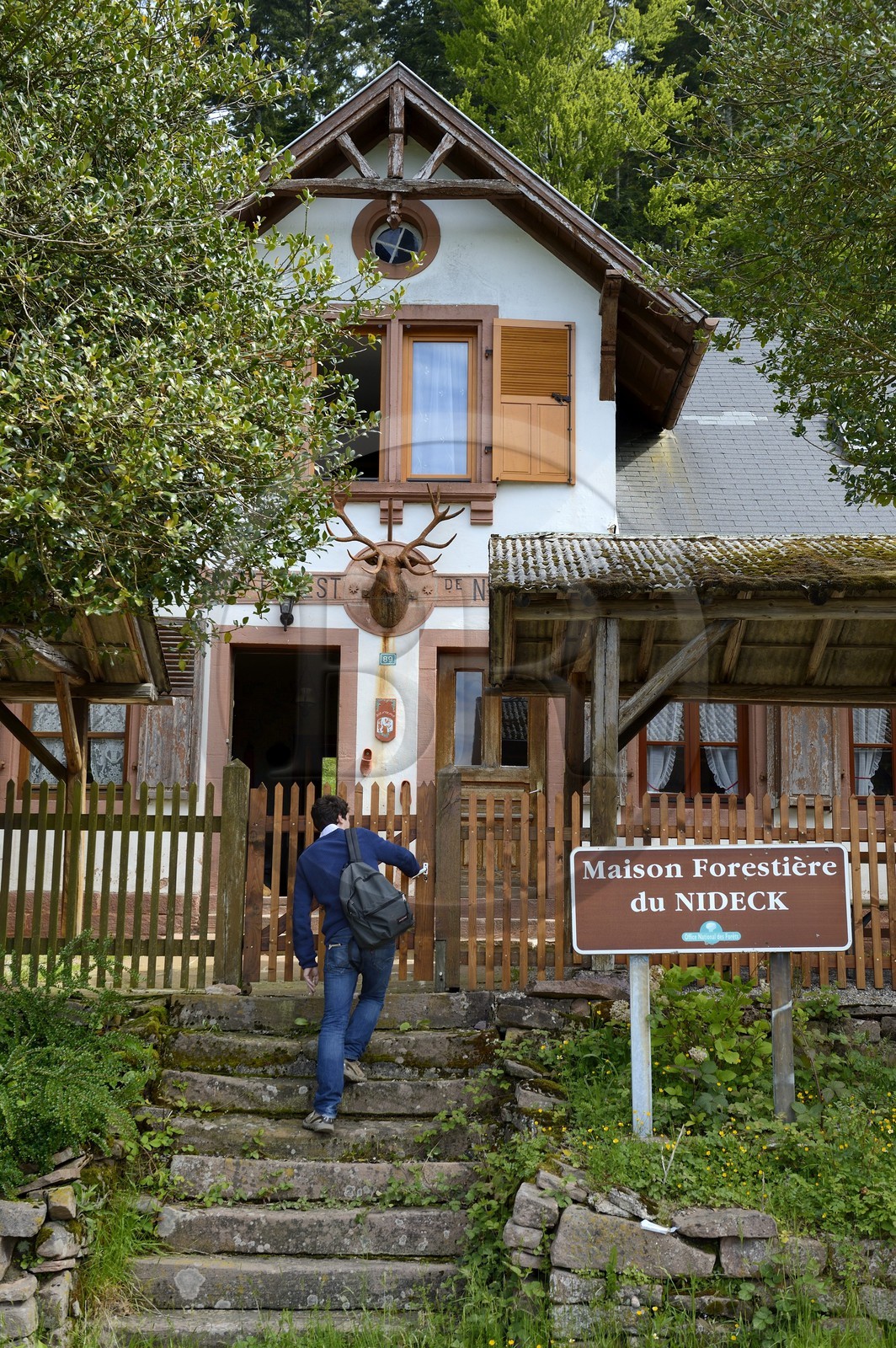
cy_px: 674
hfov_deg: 30.5
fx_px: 1645
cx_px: 448
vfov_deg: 44.5
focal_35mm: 44
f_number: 6.3
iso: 200
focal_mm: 44
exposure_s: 1/320
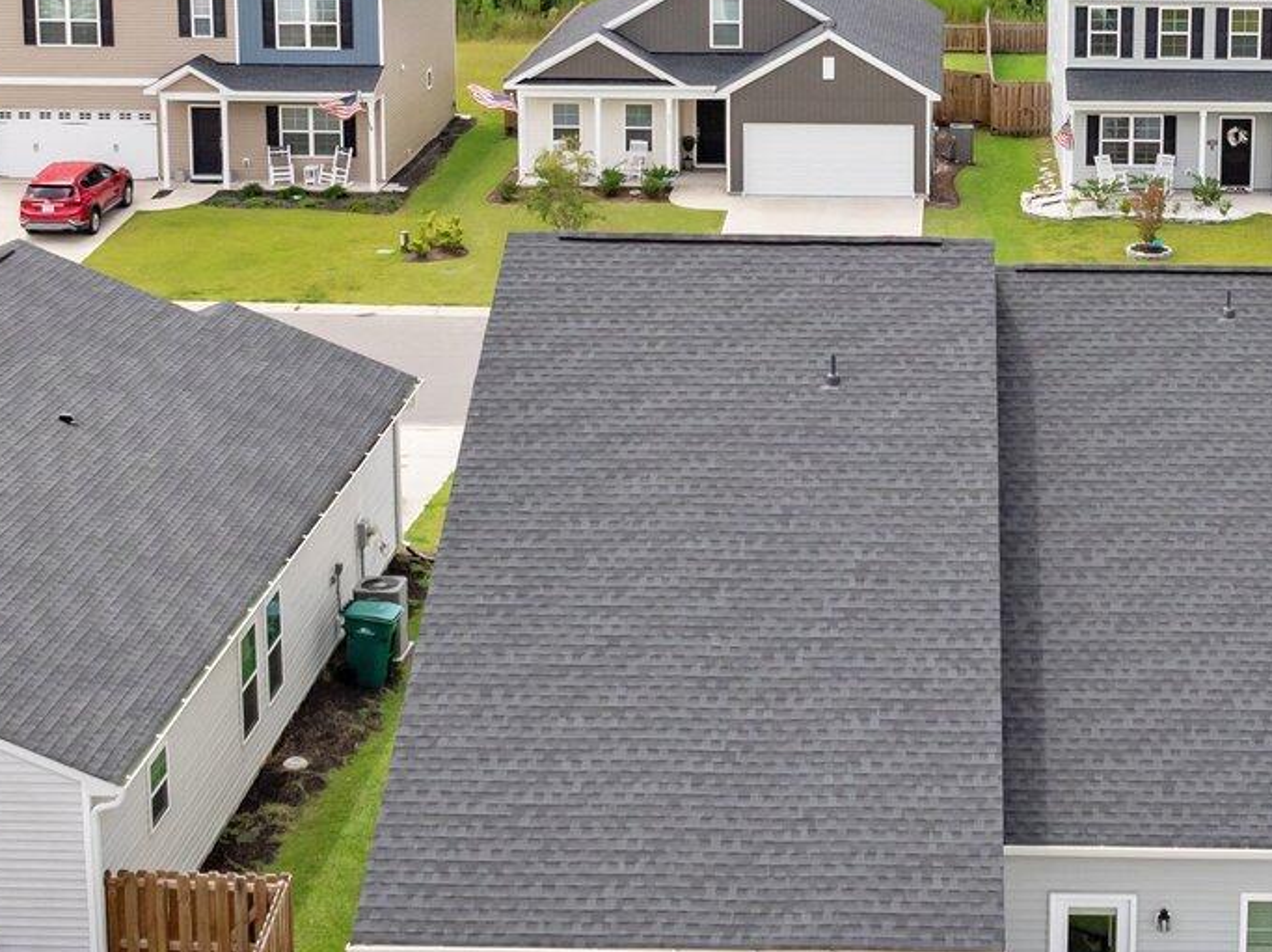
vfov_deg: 20.1
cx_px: 926
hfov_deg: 26.8
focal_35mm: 72
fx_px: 2643
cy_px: 146
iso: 210
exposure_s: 1/800
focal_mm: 12.29
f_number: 2.8
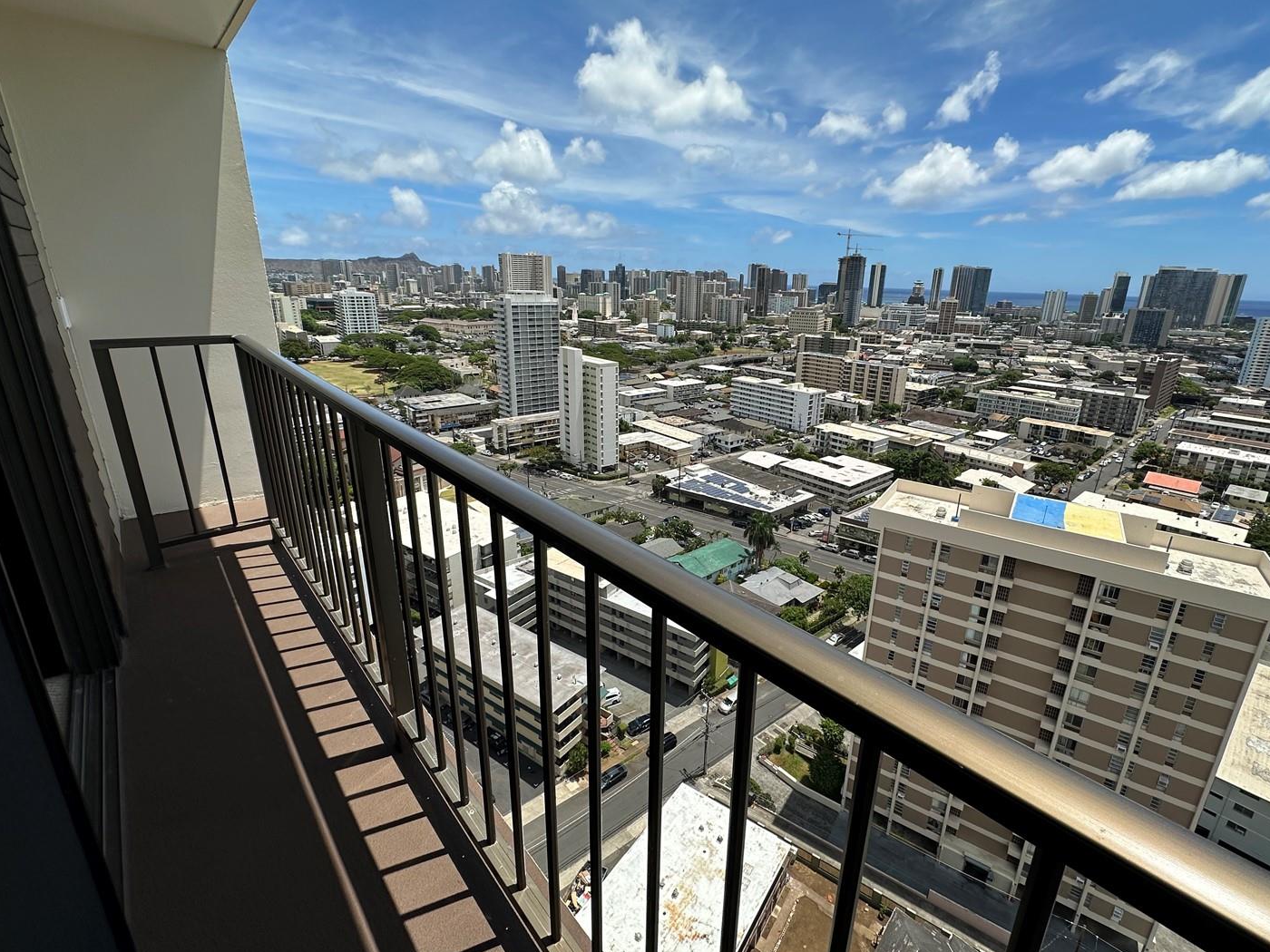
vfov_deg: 78.1
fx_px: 587
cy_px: 456
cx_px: 679
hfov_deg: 94.4
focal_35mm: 16
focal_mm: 2.22
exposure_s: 1/2304
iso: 50
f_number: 2.2
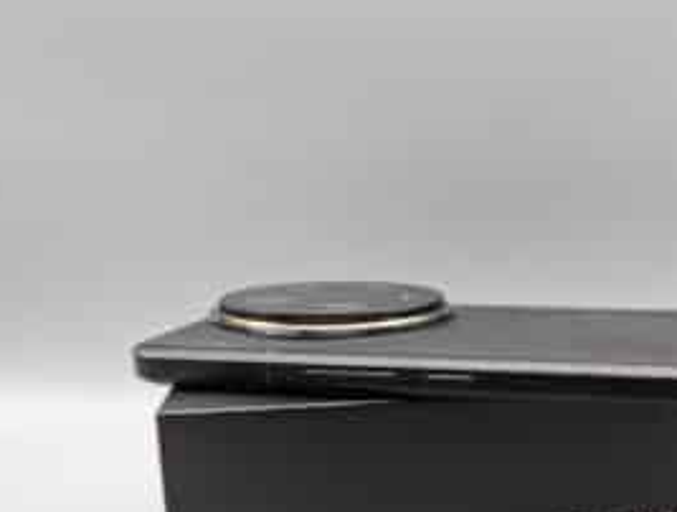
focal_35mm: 35
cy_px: 350
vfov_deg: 40.3
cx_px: 477
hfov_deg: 51.0
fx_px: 687
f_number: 1.68
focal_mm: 6.9
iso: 18
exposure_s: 1/33.3
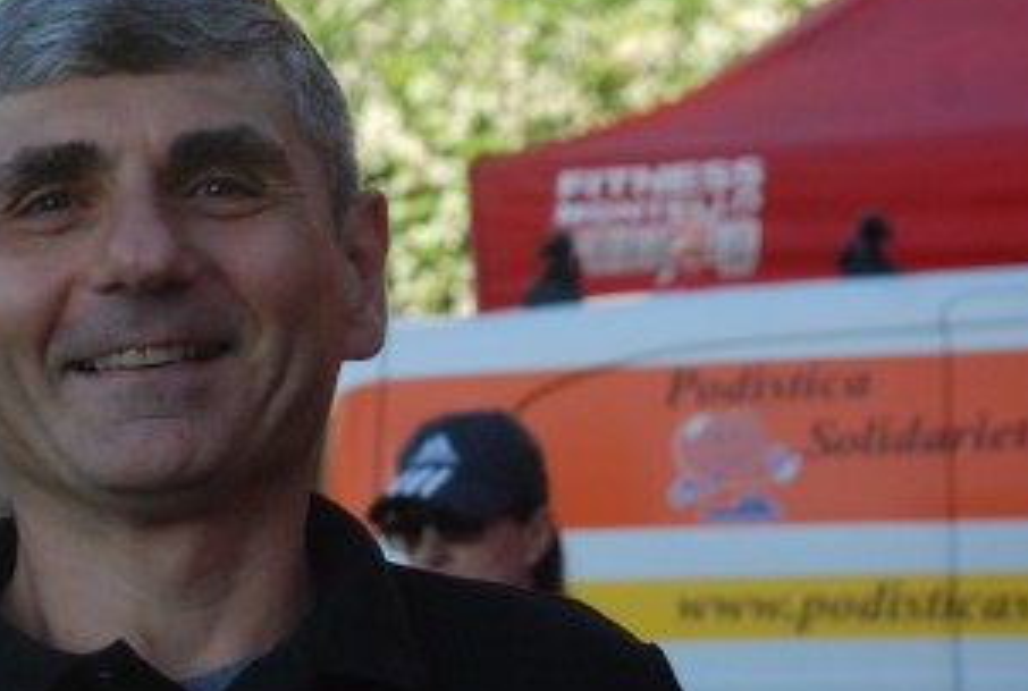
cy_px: 335
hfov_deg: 11.8
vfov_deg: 8.0
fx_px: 4952
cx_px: 140
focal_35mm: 173
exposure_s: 1/1600
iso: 1000
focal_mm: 58
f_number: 5.6
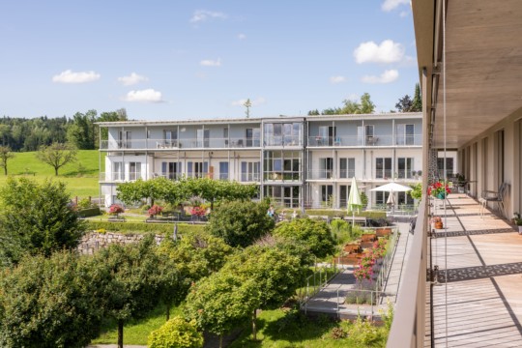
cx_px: 261
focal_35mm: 35
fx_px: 507
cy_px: 174
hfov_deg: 54.4
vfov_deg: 37.9
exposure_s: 1/100
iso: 31
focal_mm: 35
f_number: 8
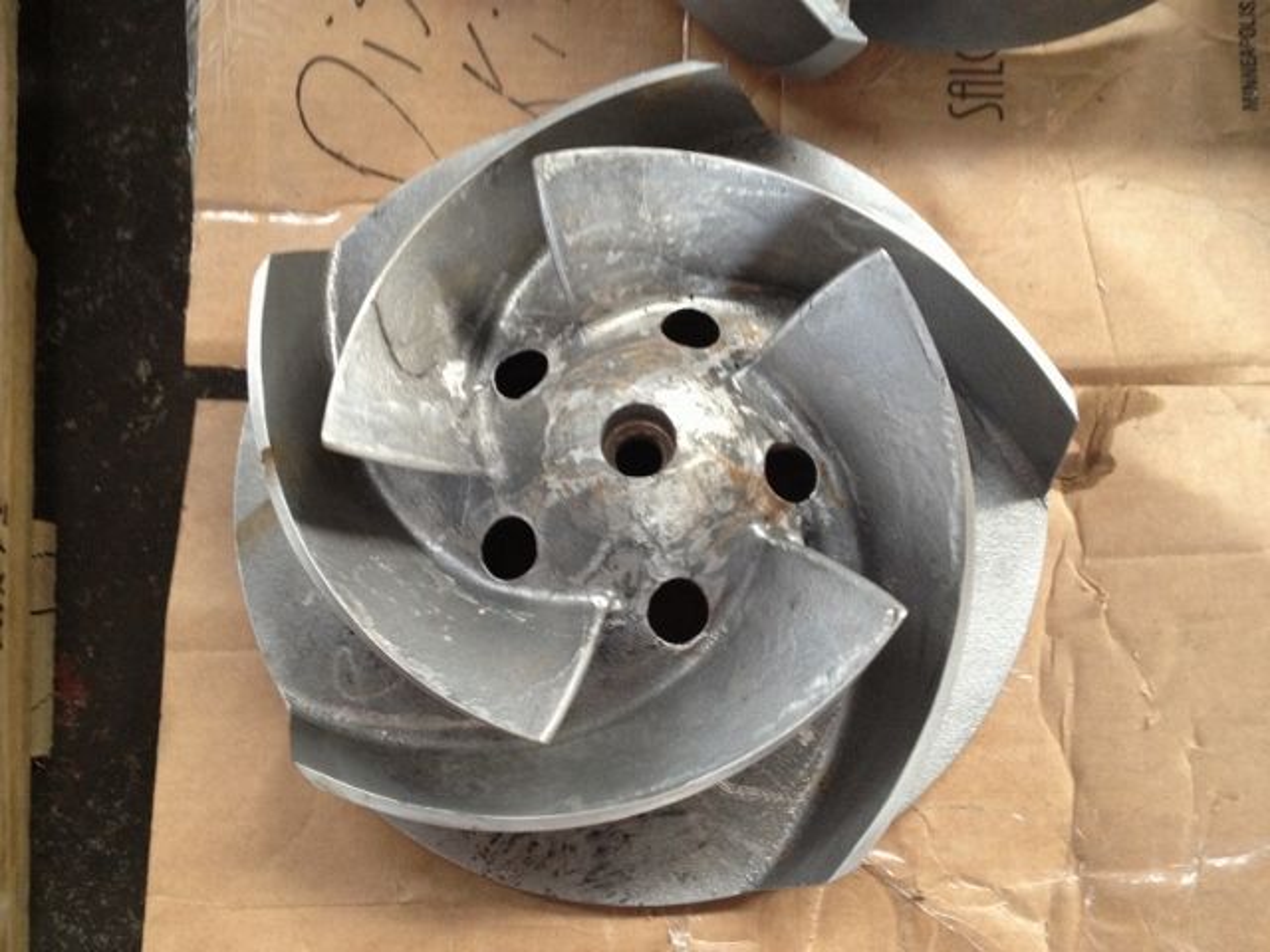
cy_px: 476
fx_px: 1284
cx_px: 635
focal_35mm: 35
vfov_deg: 40.7
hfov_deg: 52.6
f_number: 2.4
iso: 200
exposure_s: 1/20
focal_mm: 4.28
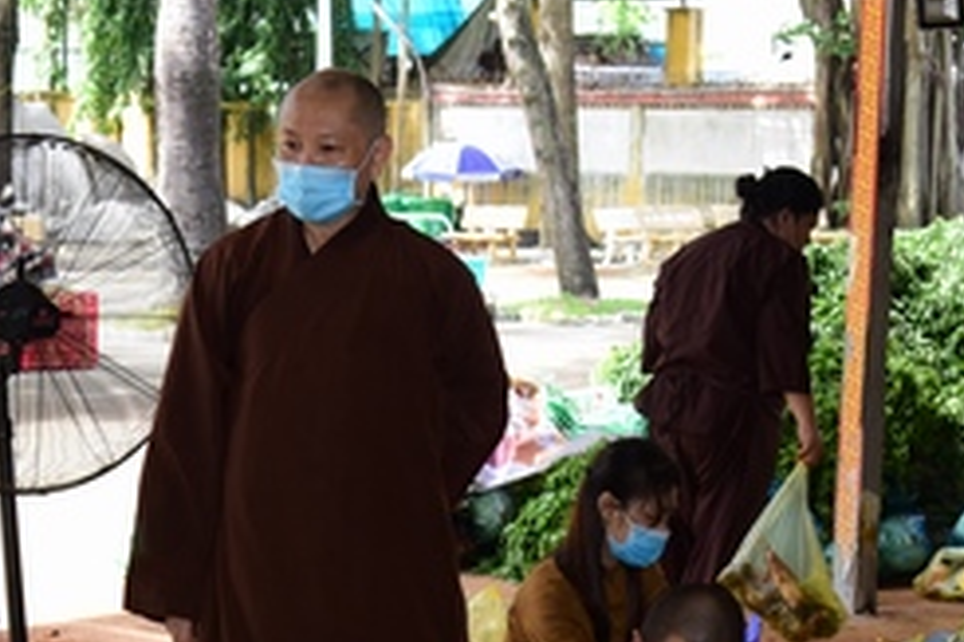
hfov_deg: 20.2
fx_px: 2703
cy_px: 429
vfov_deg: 13.5
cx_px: 323
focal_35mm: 101
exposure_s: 1/80
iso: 200
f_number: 5
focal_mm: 38
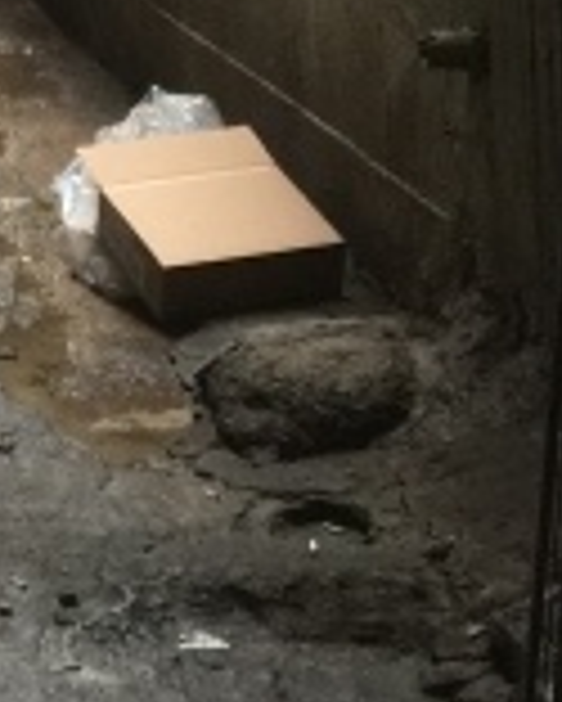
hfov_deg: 9.8
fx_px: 3012
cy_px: -792
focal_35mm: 145
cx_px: -602
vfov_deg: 11.6
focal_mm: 4.15
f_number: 2.2
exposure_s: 1/33
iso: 64
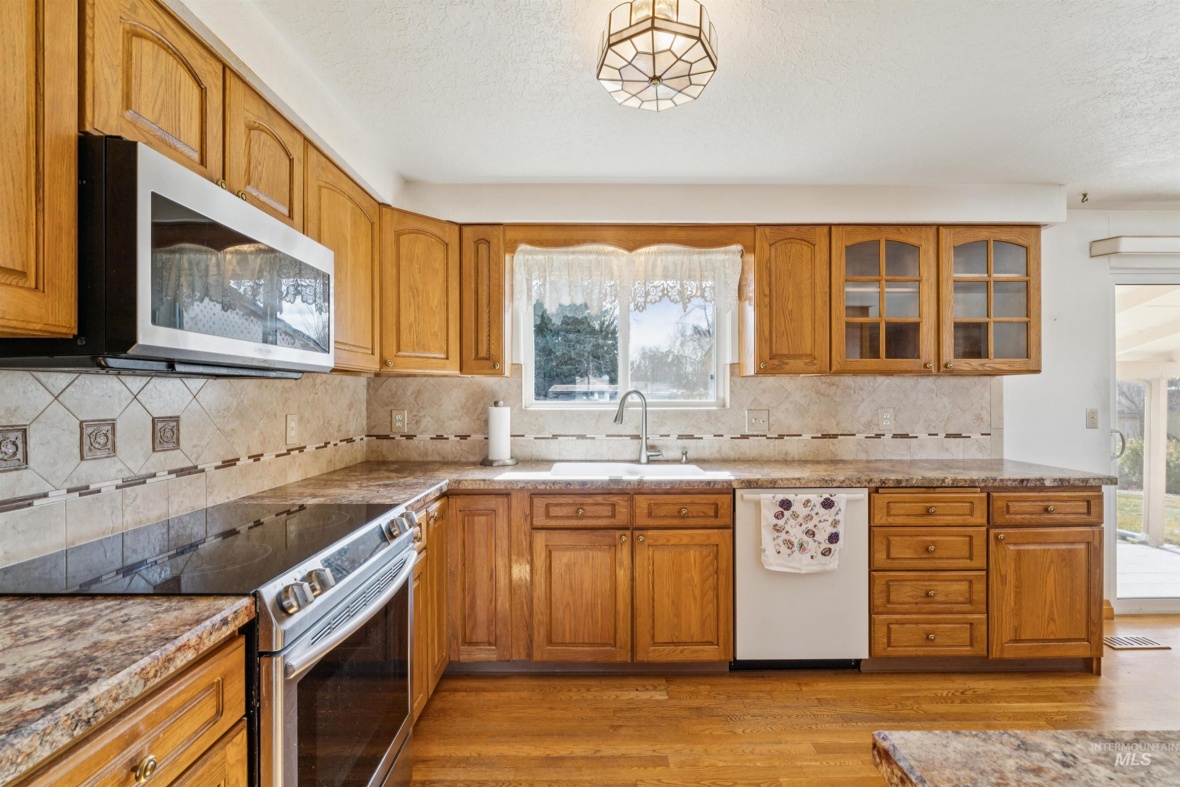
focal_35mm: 16
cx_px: 590
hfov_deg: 96.7
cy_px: 394
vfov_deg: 73.7
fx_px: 524
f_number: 13
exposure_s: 1/20
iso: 400
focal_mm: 16
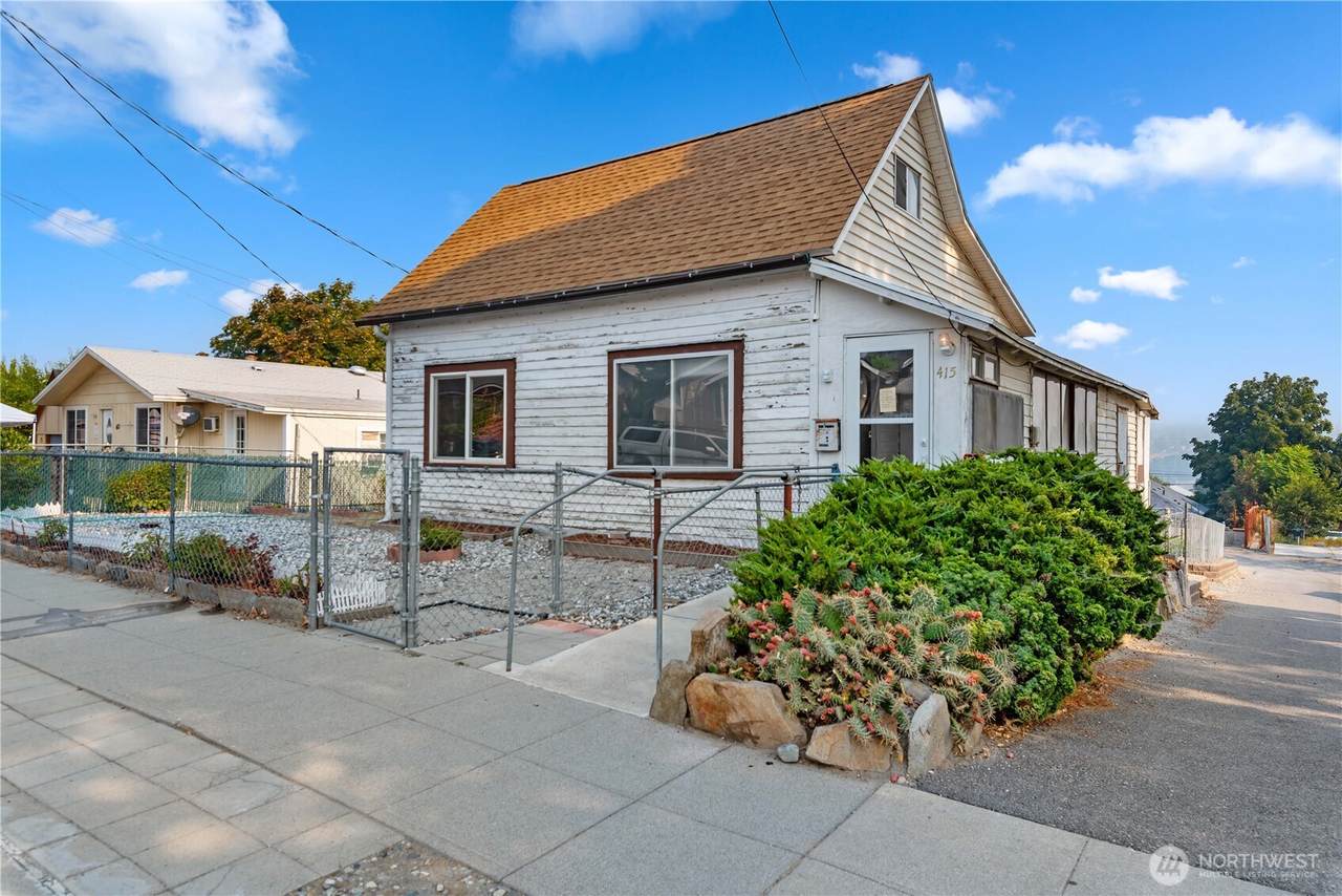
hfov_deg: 78.6
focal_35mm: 22
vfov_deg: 57.3
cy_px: 448
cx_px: 671
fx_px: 820
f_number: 8
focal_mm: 22
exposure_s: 1/250
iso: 100
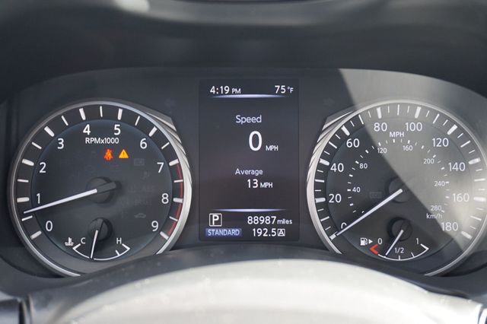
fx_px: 588
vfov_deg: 30.8
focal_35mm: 44
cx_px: 244
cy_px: 162
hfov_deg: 45.0
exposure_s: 1/60
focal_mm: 29
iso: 320
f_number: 4.5
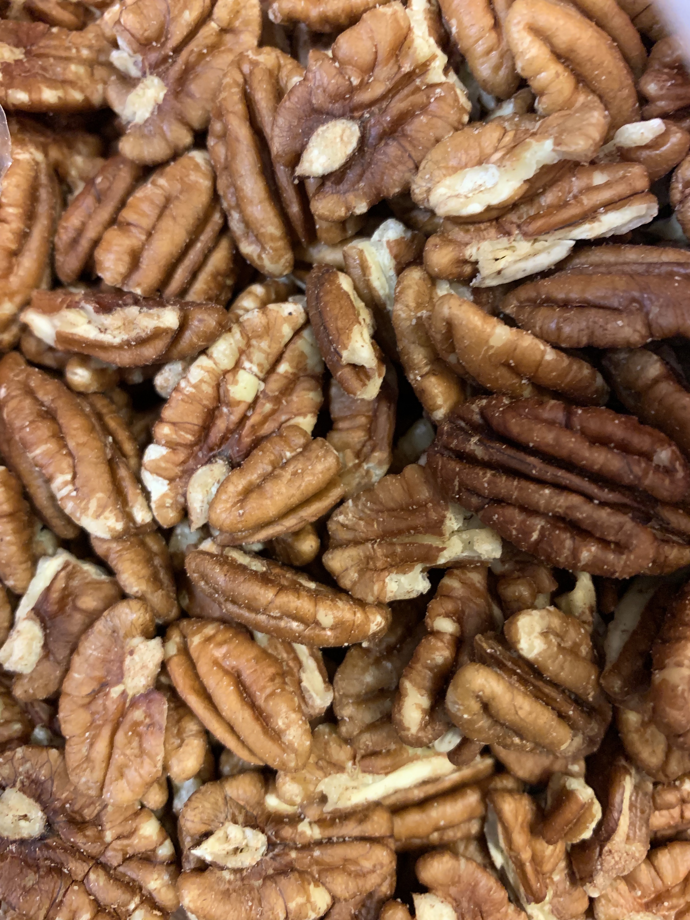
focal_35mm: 26
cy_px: 460
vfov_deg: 67.3
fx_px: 691
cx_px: 345
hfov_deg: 53.1
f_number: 1.8
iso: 500
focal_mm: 4.25
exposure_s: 1/30
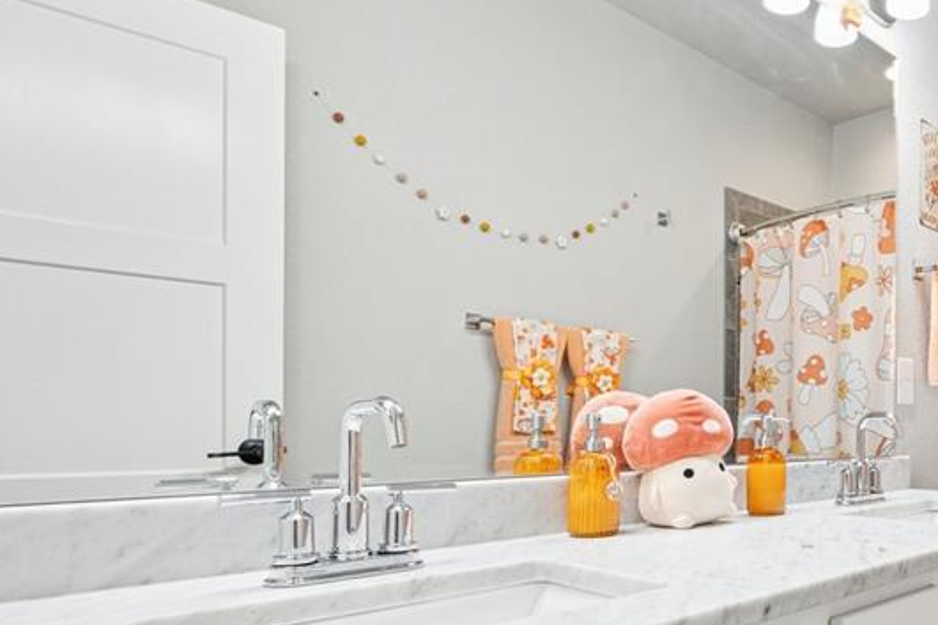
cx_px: 853
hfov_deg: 54.9
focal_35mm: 29
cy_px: 427
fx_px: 755
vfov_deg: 44.2
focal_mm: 15
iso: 800
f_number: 11
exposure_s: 1/13
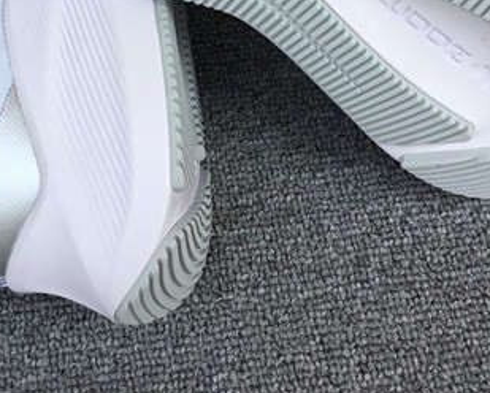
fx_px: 1278
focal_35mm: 88
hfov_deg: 21.6
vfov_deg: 16.6
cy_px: -104
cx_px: 167
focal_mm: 3.3
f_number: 2.4
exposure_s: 1/721
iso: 25
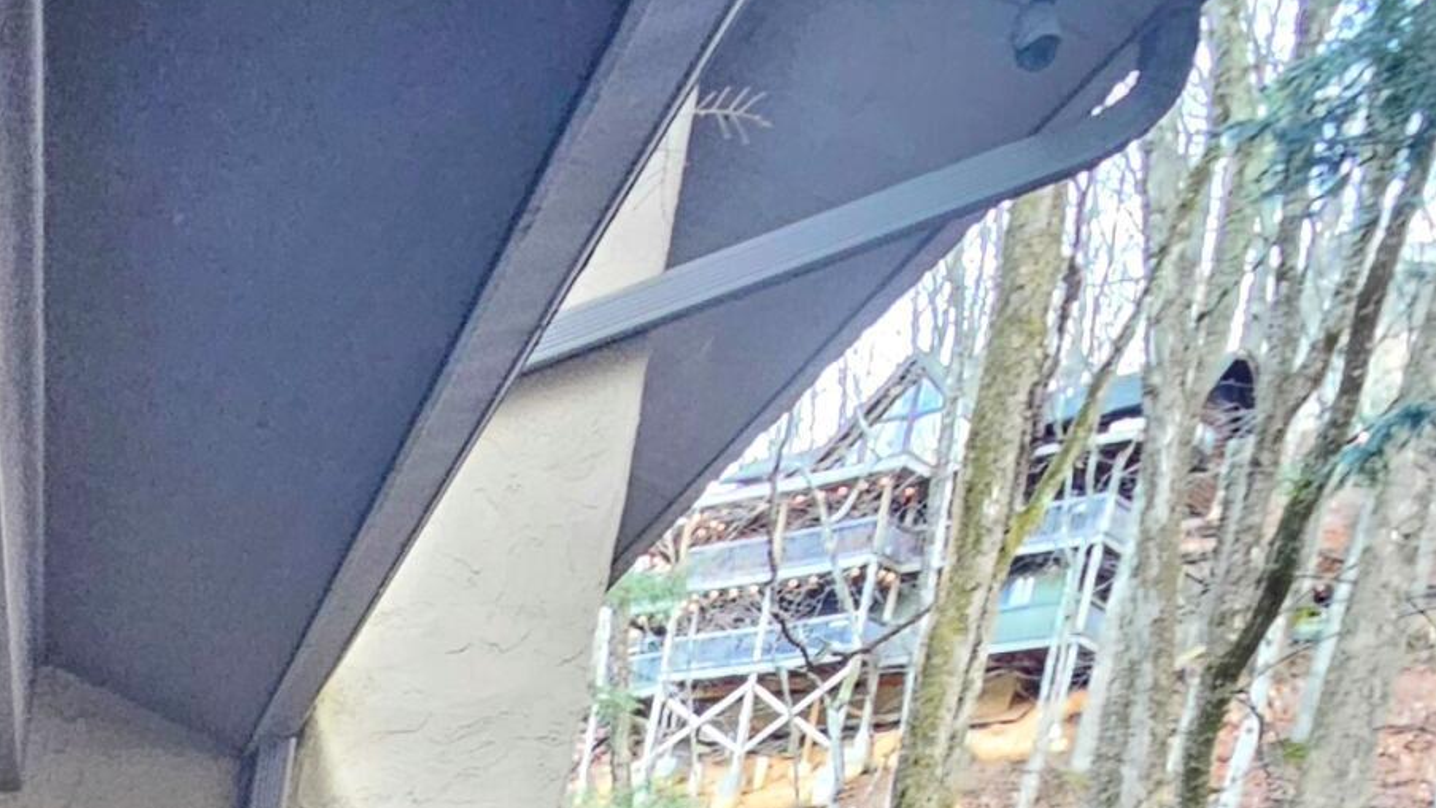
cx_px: -477
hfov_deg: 32.0
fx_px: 1790
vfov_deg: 17.1
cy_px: 1691
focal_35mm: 47
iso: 320
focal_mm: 2.2
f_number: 2.2
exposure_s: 1/30
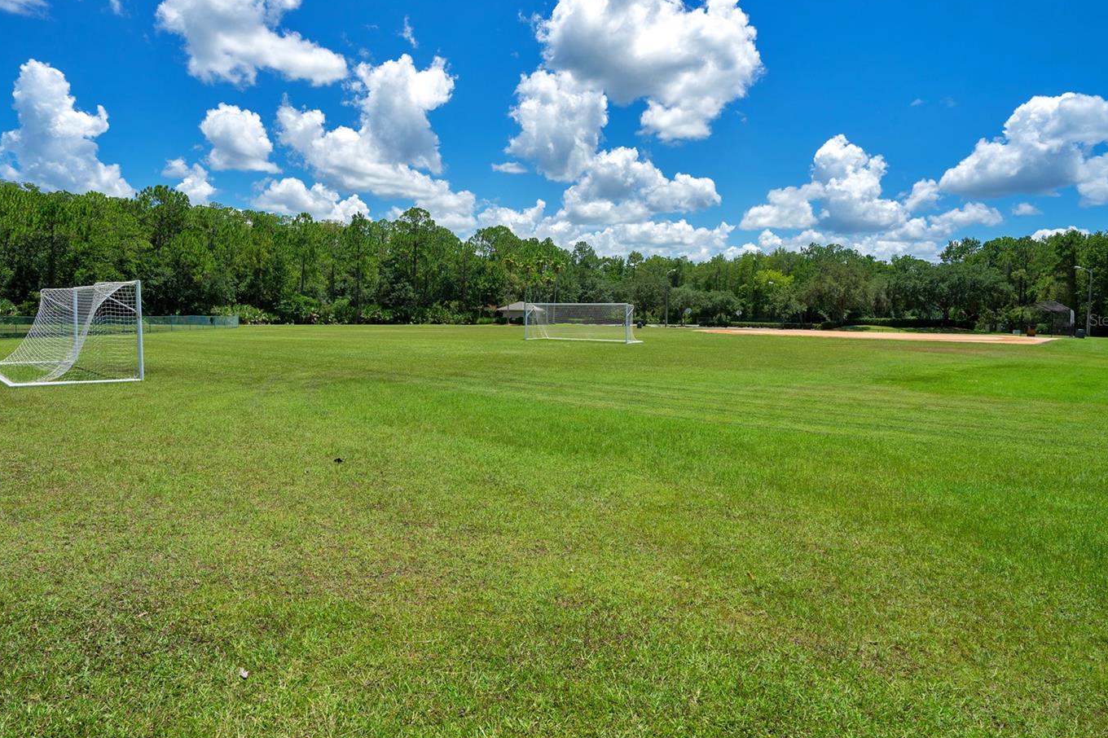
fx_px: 615
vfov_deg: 61.7
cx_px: 510
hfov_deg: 83.8
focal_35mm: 20
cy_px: 319
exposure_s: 1/200
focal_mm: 17
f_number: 11
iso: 100
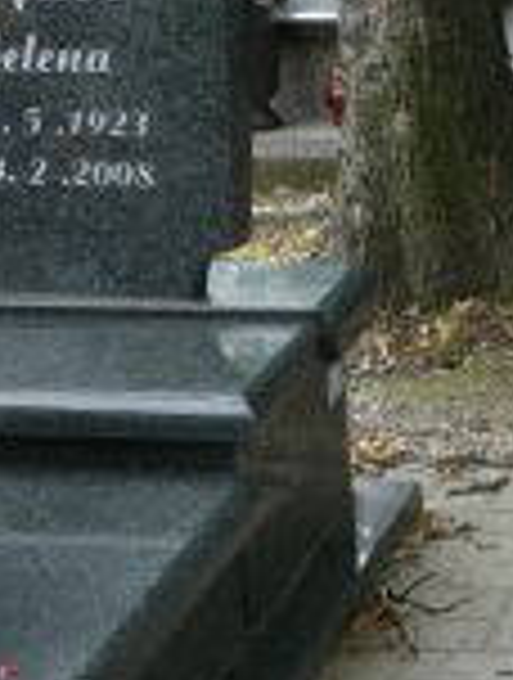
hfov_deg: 12.8
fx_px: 2184
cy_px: 775
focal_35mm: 111
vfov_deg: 17.0
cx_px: 720
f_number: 4
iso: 100
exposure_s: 1/100
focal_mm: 7.4
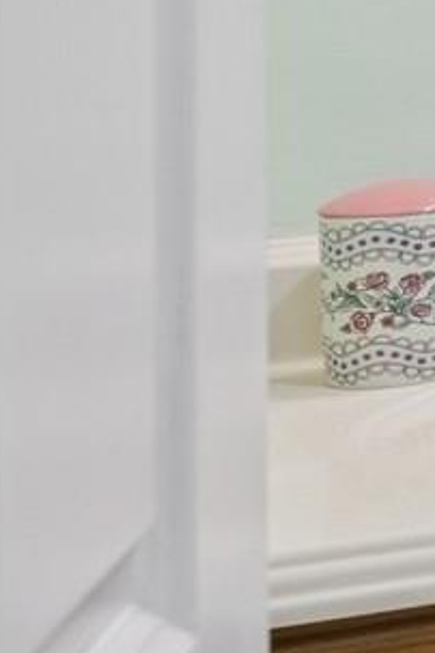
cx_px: 1856
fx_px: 1884
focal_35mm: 104
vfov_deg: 19.1
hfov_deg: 7.5
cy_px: -11
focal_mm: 17.5
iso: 400
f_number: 8
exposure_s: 1/160
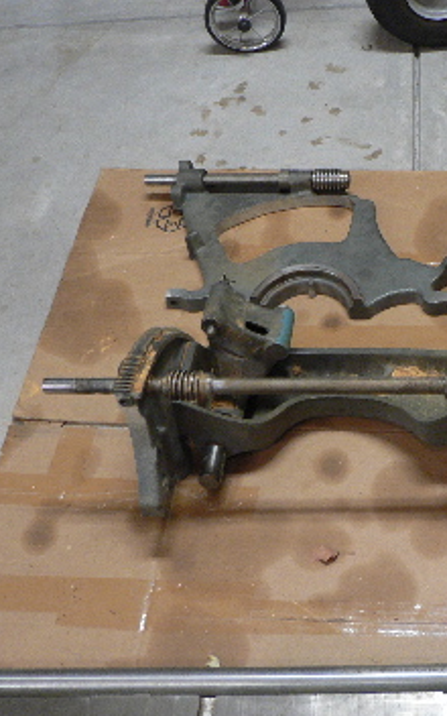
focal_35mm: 52
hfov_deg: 23.5
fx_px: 1014
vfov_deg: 38.9
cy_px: 362
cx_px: 480
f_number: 2.8
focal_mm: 6
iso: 200
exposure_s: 1/13
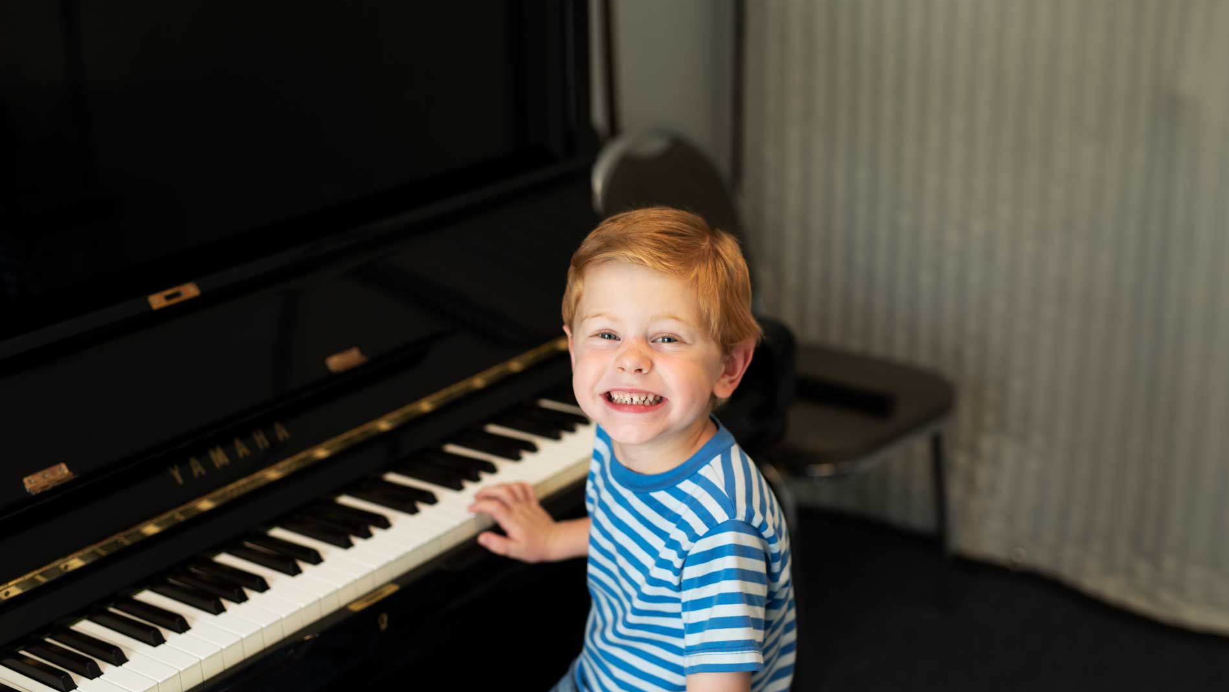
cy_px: 355
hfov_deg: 39.2
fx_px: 1727
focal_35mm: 53
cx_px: 616
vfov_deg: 22.6
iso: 100
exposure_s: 1/125
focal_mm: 50
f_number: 2.2
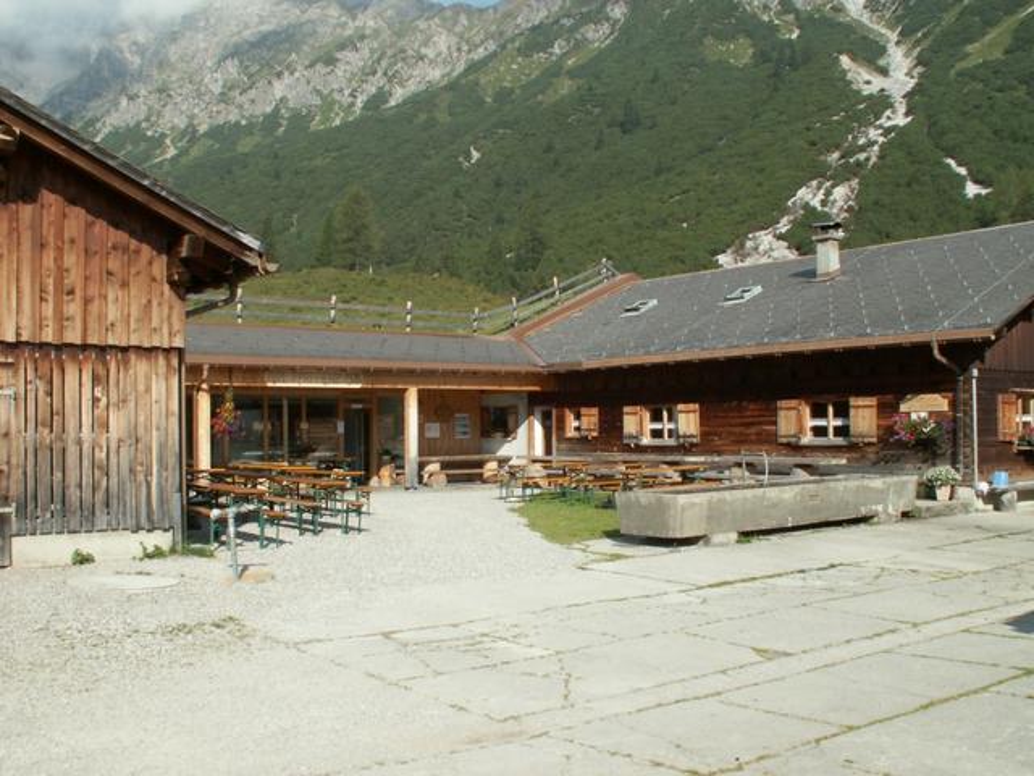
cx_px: 517
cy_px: 388
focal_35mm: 35
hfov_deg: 52.6
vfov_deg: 40.7
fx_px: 1045
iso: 50
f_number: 6.3
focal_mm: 5.86
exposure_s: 1/200
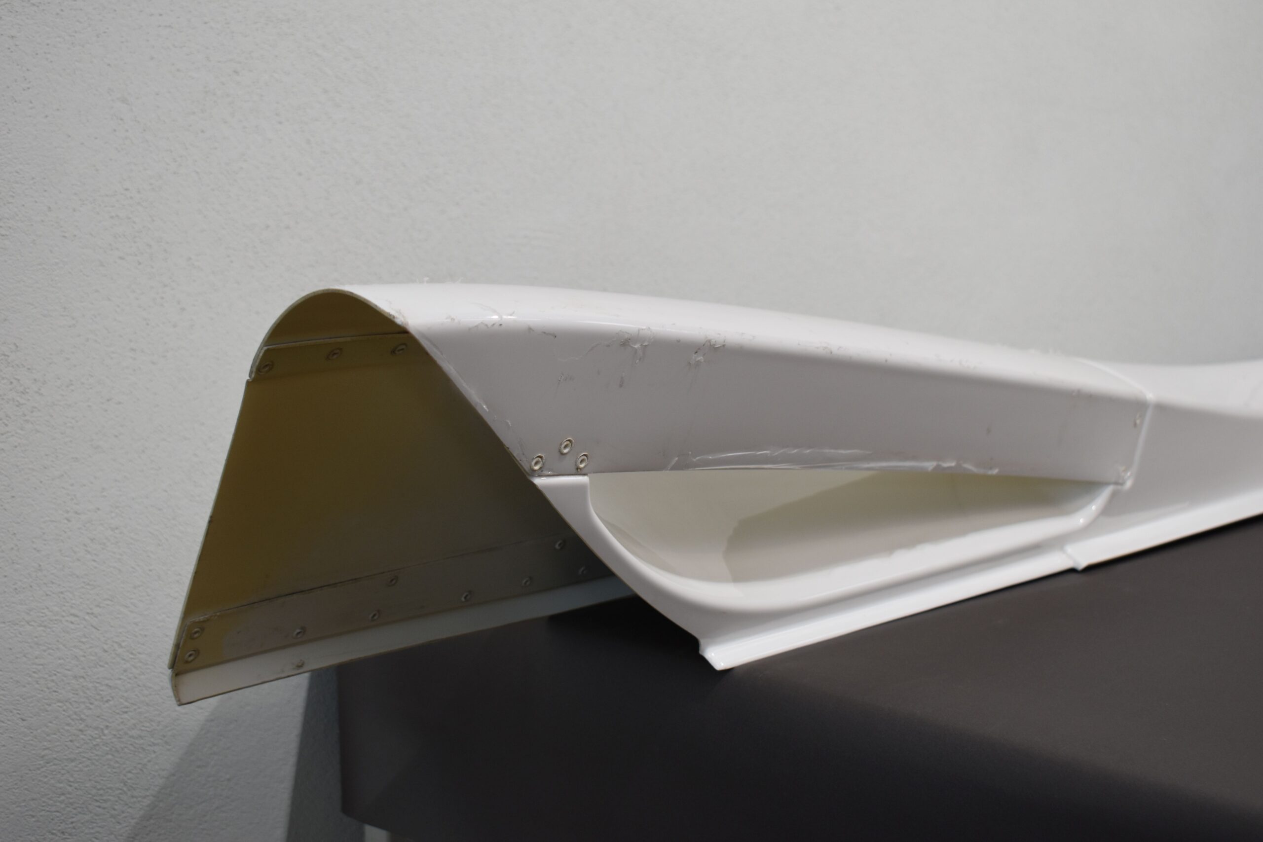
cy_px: 421
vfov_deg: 28.1
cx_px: 632
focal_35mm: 48
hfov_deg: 41.1
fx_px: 1684
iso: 400
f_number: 5.6
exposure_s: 1/125
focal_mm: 32
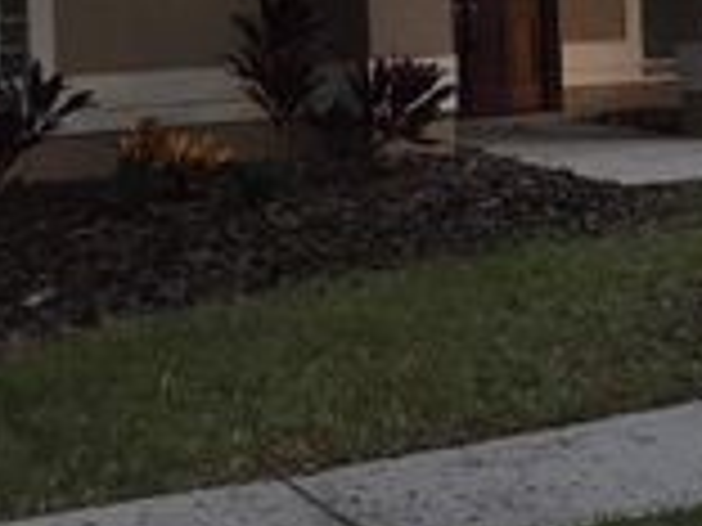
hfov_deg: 20.5
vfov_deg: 15.5
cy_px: -38
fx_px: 1886
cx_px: 666
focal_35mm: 93
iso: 32
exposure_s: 1/30
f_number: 2.2
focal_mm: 4.15
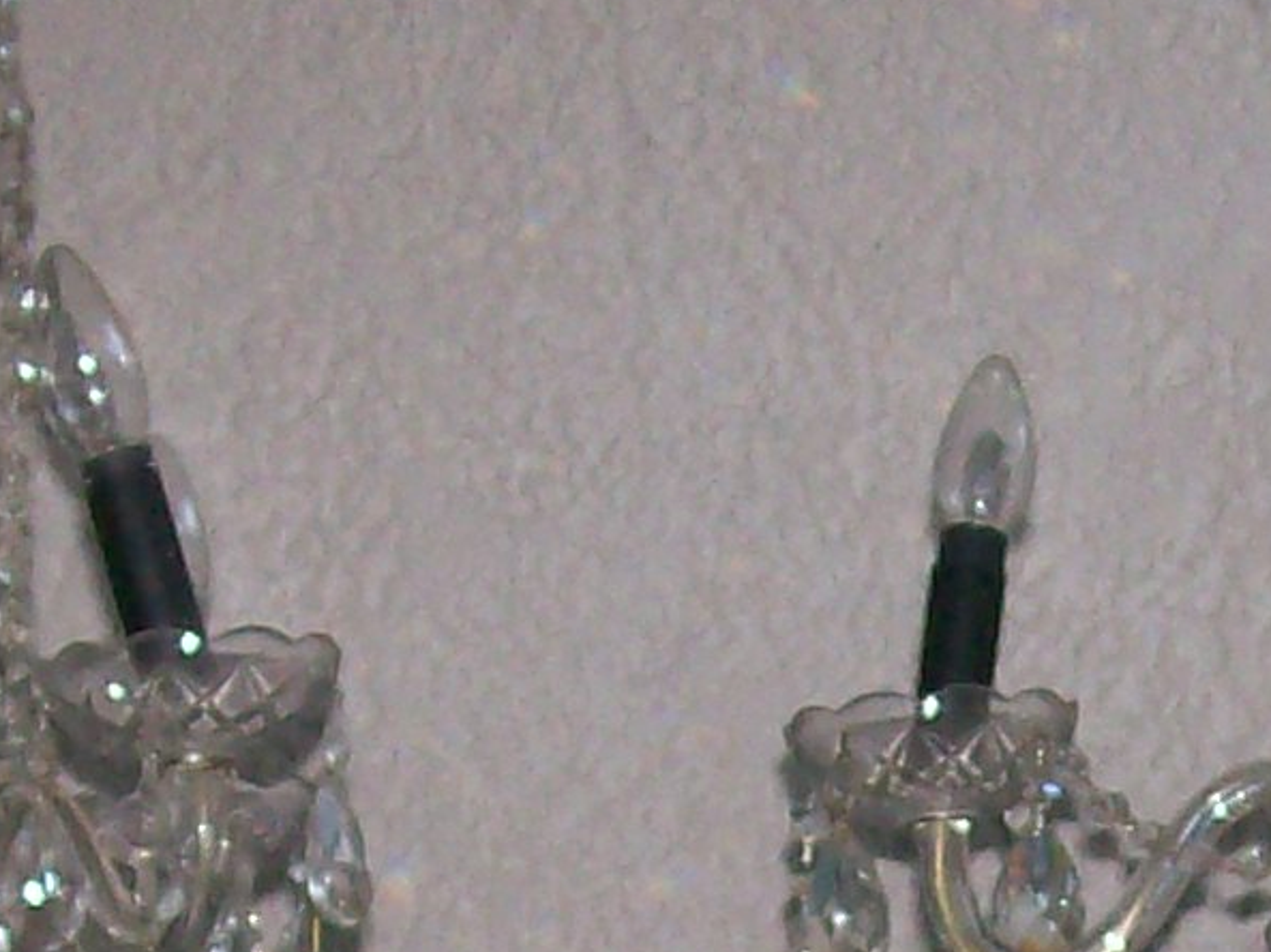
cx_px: 868
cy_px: 1276
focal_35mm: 173
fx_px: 6348
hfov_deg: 11.4
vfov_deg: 8.4
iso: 80
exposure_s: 1/64
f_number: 2.7
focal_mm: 6
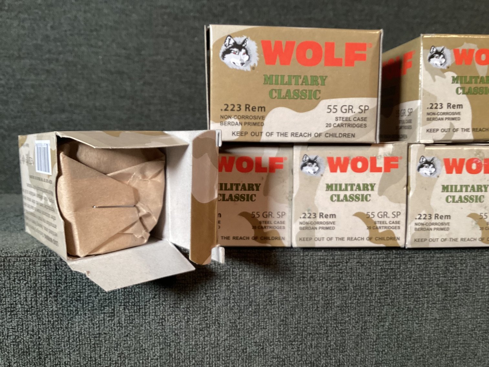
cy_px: 184
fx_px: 438
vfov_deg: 45.4
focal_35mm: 31
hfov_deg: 58.3
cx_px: 244
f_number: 2.4
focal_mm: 3.3
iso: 100
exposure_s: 1/50
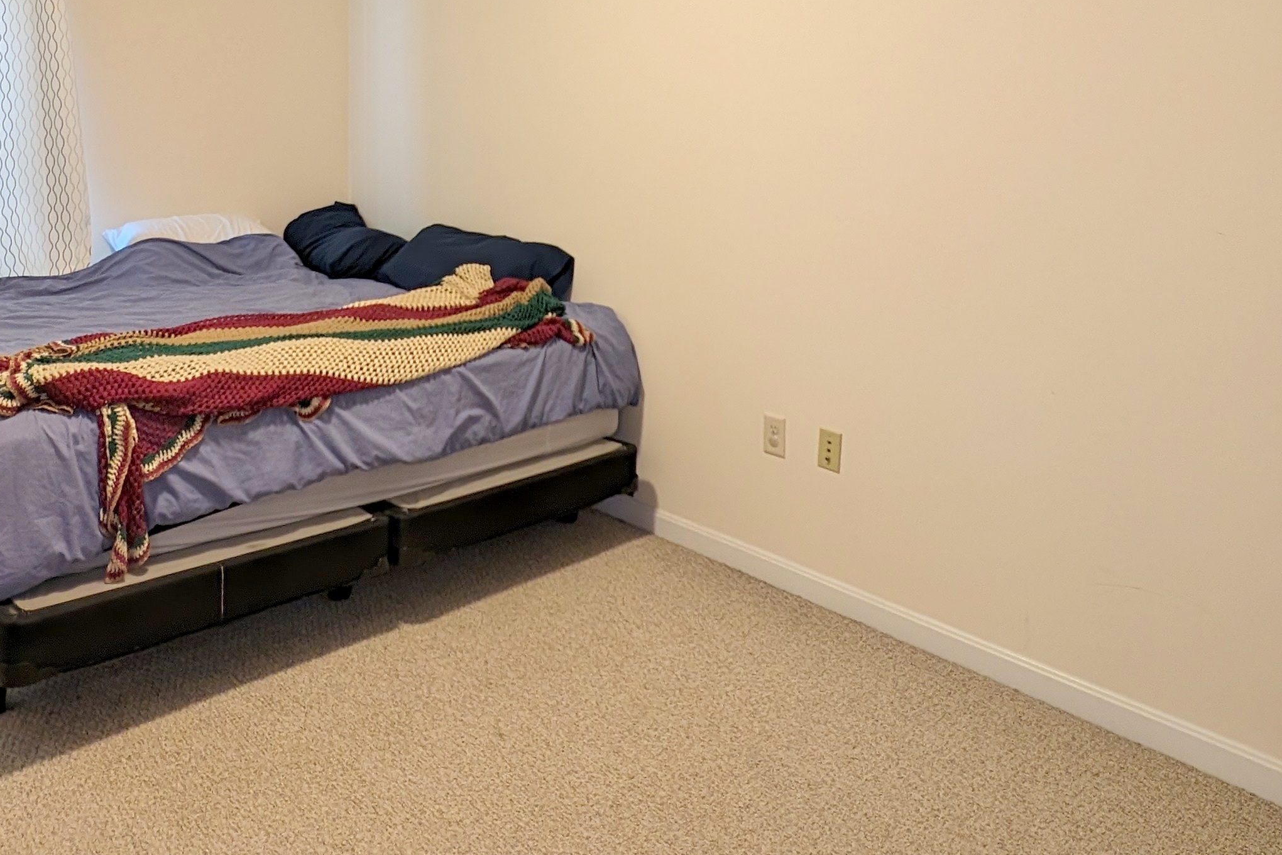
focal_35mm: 25
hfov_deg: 70.7
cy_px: 174
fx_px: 890
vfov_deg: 48.5
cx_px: 503
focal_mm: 2.23
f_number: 1.95
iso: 60
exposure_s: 1/24
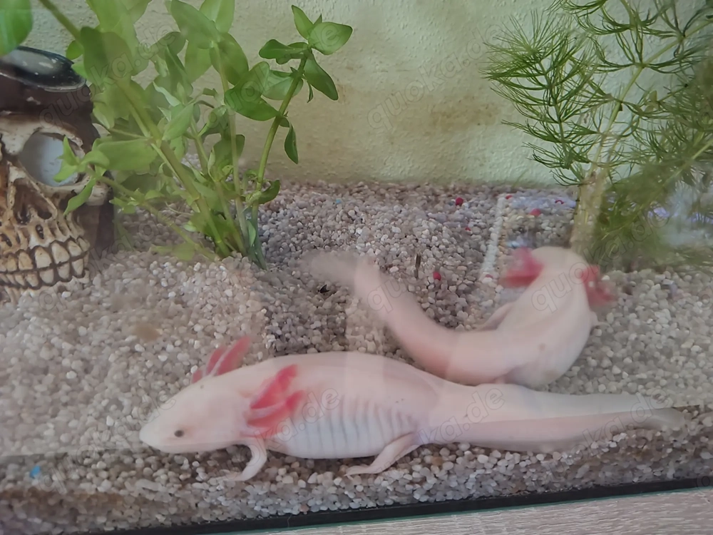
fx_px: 474
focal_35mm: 23
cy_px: 268
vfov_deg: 58.9
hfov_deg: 73.9
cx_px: 356
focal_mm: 5.56
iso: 2394
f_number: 1.8
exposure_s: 1/6.94
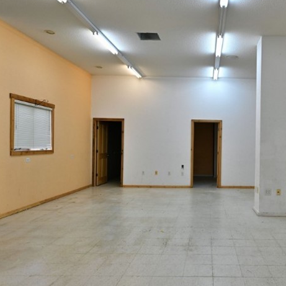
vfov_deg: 51.1
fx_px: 299
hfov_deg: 49.1
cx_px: 215
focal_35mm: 32
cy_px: 146
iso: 250
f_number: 5.6
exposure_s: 1/80
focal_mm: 16
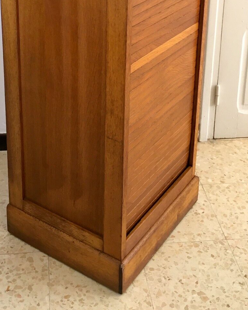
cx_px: 102
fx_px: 541
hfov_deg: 25.8
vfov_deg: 30.1
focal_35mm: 59
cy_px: 12
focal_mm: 4.15
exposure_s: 1/33
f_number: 2.2
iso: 100
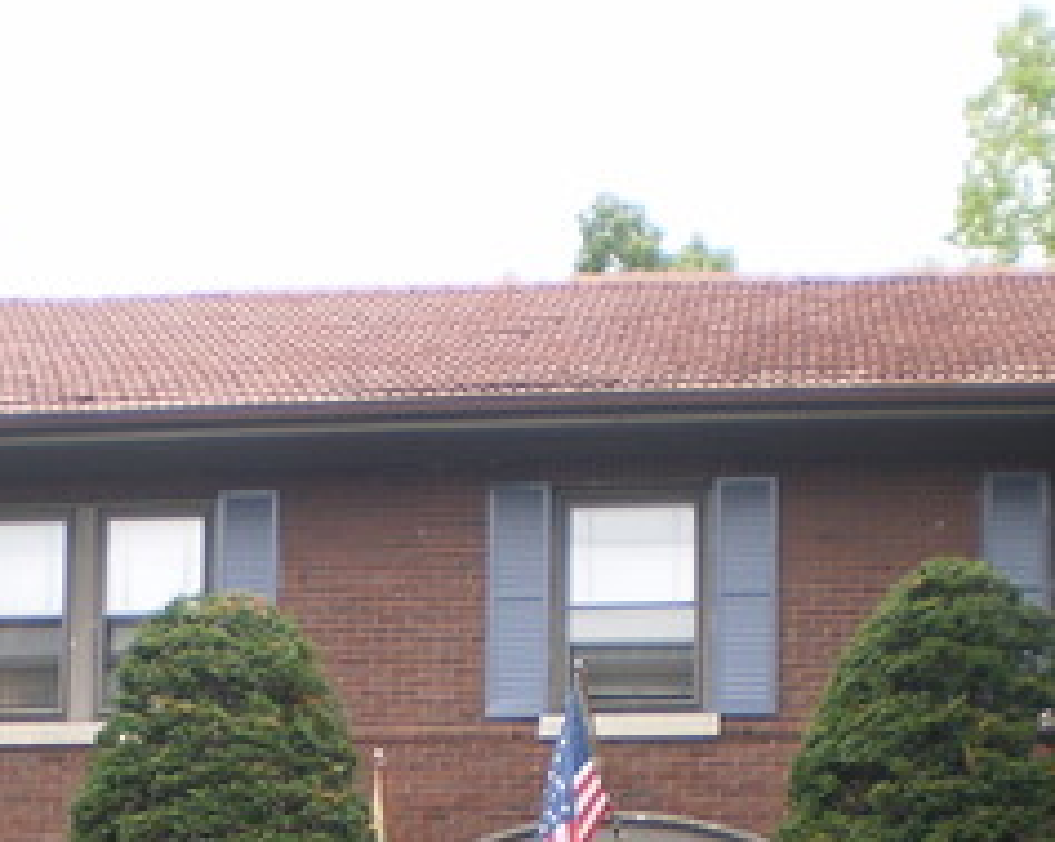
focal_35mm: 95
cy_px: 1025
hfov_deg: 20.1
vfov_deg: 15.5
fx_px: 2963
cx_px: 312
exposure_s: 1/160
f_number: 3.1
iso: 64
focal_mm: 6.3
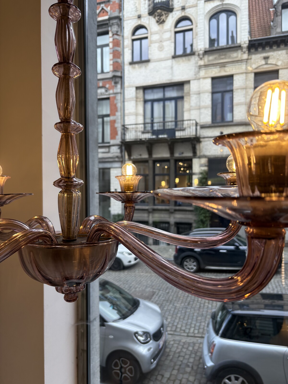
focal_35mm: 26
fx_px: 288
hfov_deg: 53.1
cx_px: 144
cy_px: 192
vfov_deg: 67.3
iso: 50
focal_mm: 5.96
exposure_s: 1/289
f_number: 1.6
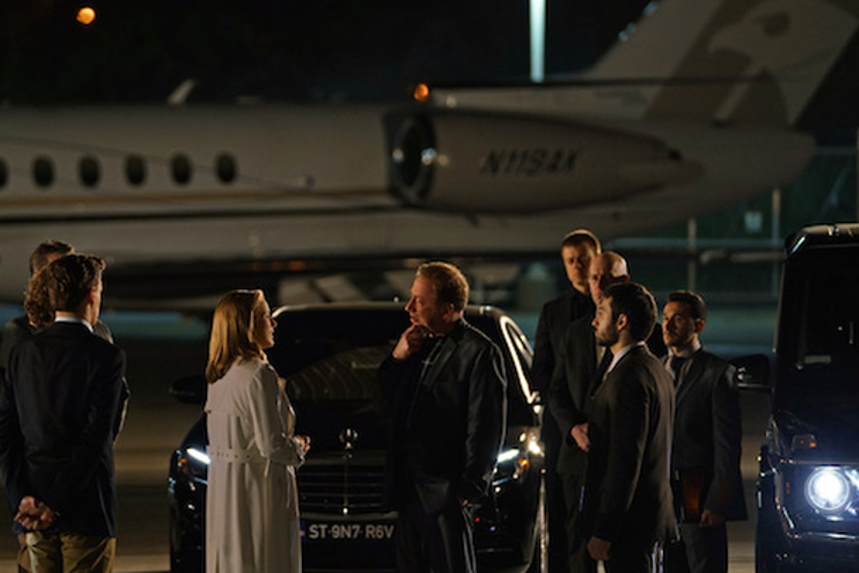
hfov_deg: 9.2
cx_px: 384
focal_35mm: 223
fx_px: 5321
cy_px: 332
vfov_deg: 6.2
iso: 500
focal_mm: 174
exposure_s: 1/60
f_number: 2.8
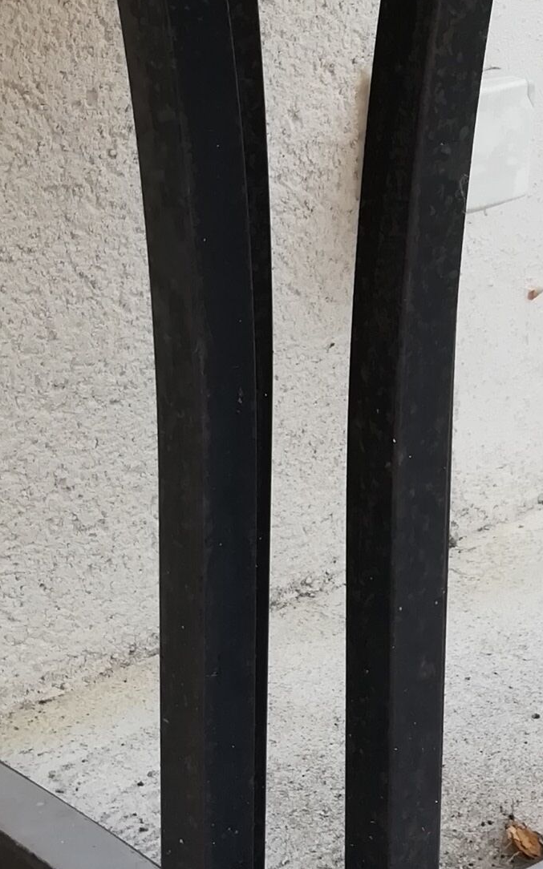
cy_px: 376
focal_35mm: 83
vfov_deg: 24.9
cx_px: 326
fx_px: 1966
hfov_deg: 15.7
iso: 50
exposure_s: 1/352
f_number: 2.2
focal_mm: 3.21
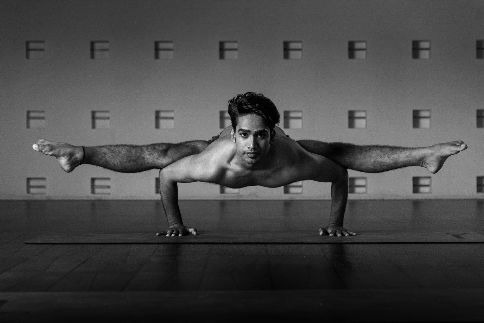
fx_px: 1317
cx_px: 242
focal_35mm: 98
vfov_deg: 14.0
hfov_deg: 20.8
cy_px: 162
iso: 31
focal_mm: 98
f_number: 5
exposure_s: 1/200
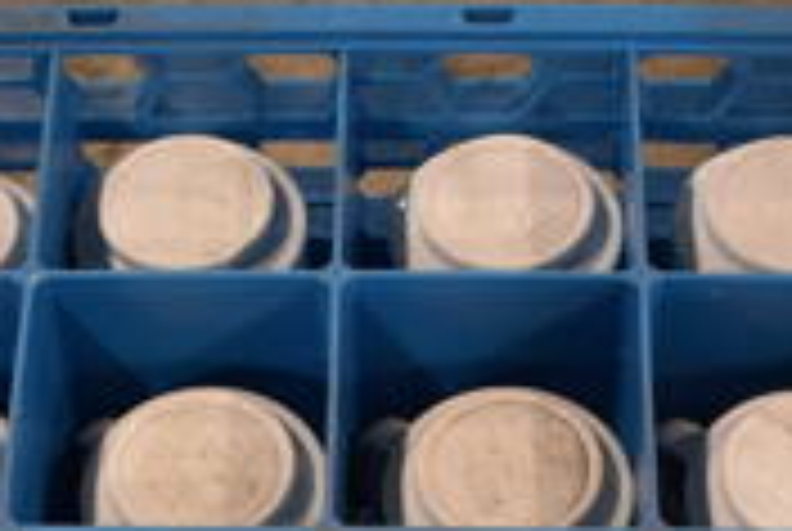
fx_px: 2292
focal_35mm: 104
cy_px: 868
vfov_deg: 12.4
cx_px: 464
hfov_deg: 19.6
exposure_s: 1/125
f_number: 3.5
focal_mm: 20
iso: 1000
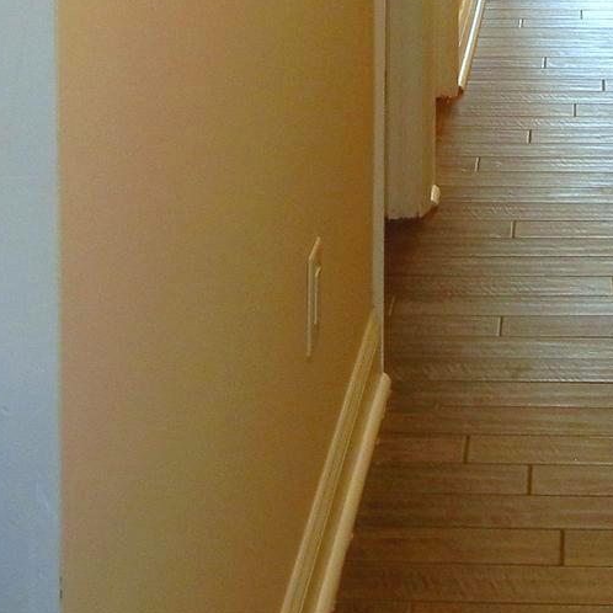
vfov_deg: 15.0
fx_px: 2184
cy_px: -249
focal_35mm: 109
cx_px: 599
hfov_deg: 15.7
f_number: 3.5
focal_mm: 5.4
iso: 160
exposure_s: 1/33
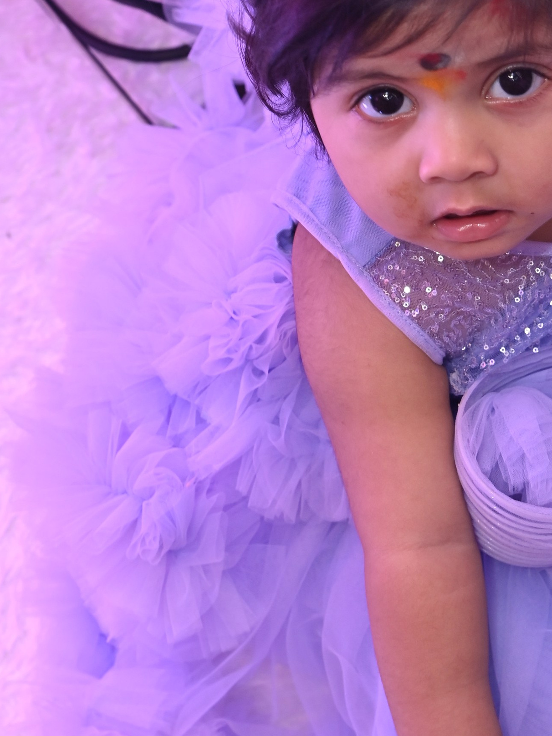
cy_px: 279
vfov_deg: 16.5
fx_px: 2530
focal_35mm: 119
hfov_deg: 12.3
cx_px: 538
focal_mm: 52
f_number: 5
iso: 640
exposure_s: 1/160
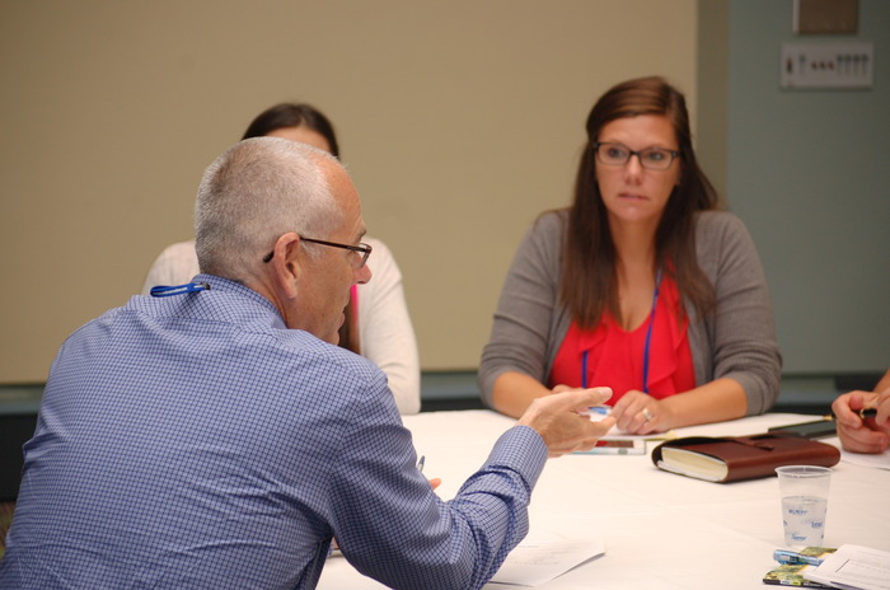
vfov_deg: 11.1
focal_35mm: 123
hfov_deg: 16.7
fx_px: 3035
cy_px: 295
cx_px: 445
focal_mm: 82
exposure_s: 1/60
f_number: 4.5
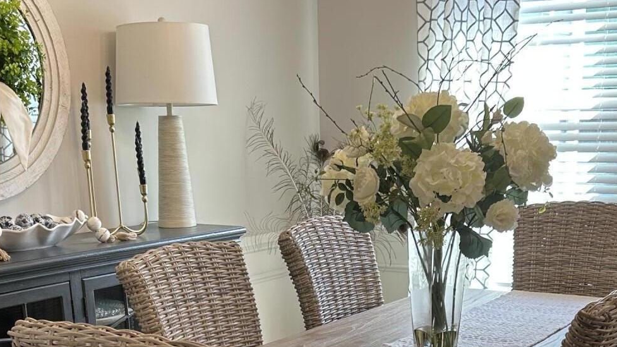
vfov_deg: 19.4
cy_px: 423
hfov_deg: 36.0
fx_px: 949
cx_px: 336
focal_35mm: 58
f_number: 1.5
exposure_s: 1/120
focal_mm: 5.7
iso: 125
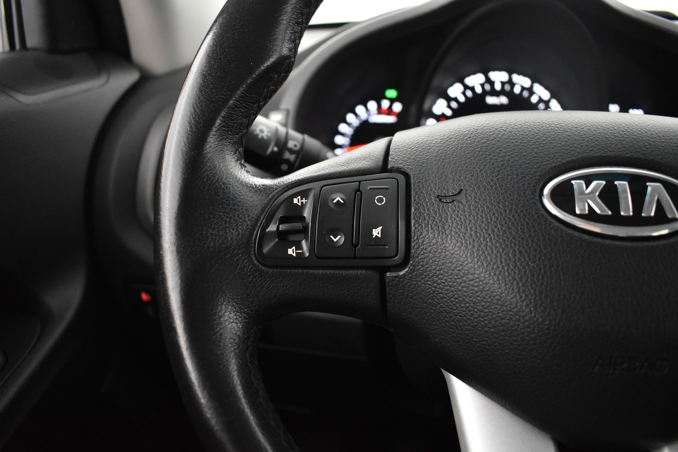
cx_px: 339
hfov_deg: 67.4
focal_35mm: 27
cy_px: 226
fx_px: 508
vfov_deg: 47.9
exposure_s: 1/25
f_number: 3.5
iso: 3200
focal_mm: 18
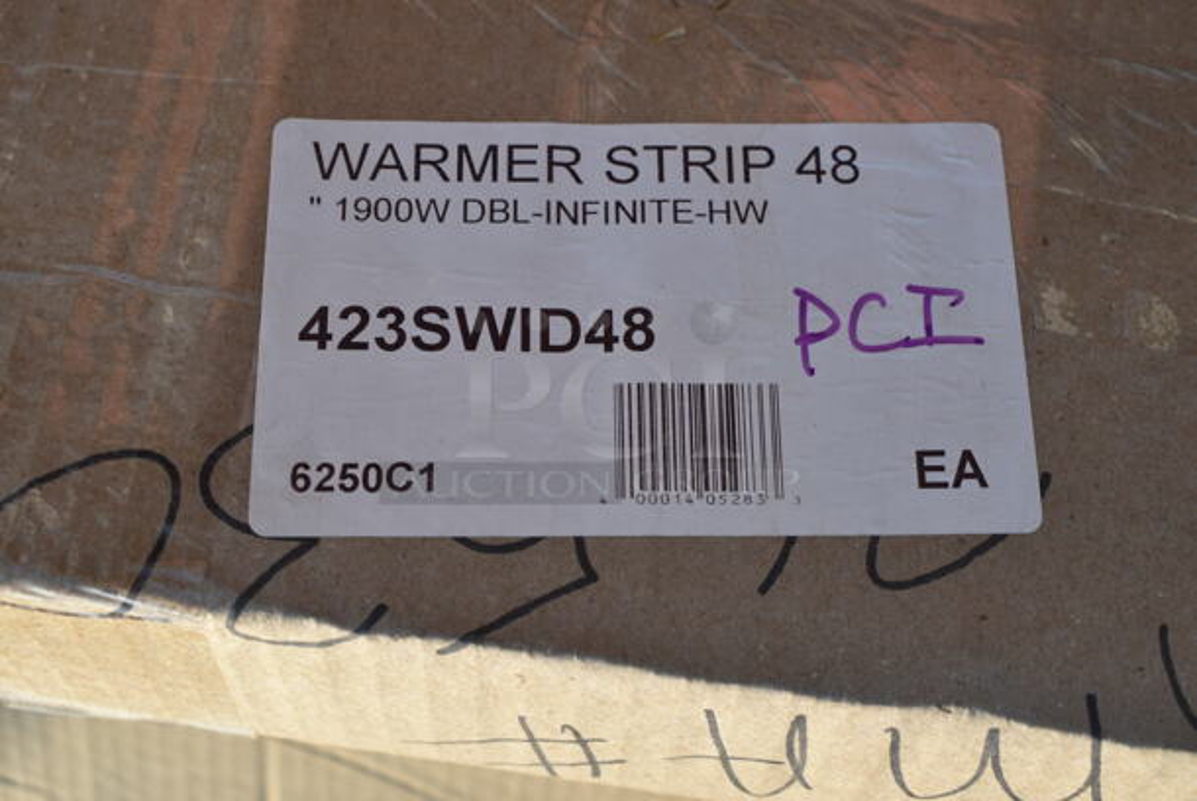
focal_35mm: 52
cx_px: 598
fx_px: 1747
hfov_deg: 37.8
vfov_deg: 25.8
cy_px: 400
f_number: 6.3
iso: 100
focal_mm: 35
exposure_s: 1/160
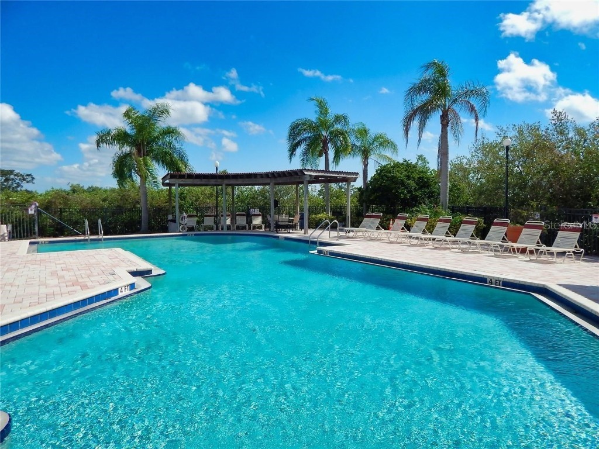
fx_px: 398
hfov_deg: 73.9
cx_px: 300
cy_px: 224
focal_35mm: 23
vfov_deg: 58.9
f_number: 6
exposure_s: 1/800
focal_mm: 4
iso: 125
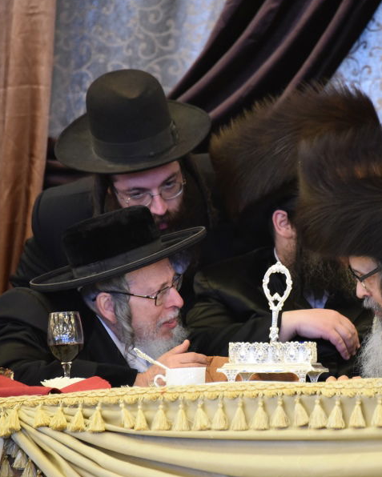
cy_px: 261
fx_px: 6838
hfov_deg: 3.2
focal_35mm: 484
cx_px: 284
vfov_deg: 4.0
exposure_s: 1/60
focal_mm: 300
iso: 5000
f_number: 5.6
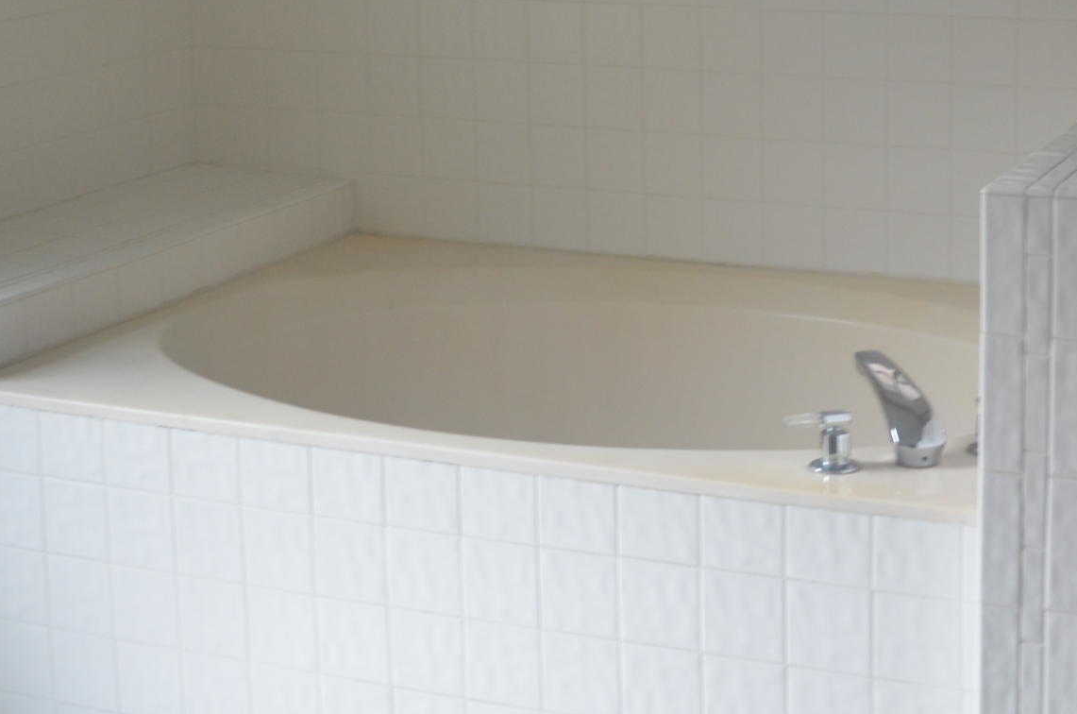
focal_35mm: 71
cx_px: 763
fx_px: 2120
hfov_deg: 28.2
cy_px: 74
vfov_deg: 18.8
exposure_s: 1/60
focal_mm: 18
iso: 450
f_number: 4
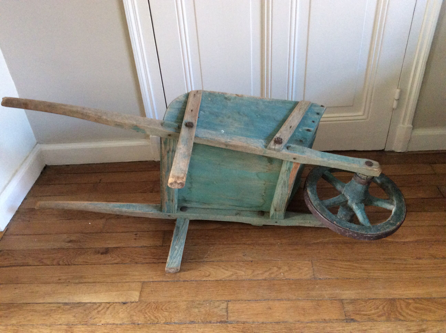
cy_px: 166
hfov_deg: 56.9
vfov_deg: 44.1
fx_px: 412
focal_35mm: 32
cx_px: 223
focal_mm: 3.3
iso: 250
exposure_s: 1/25
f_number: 2.4
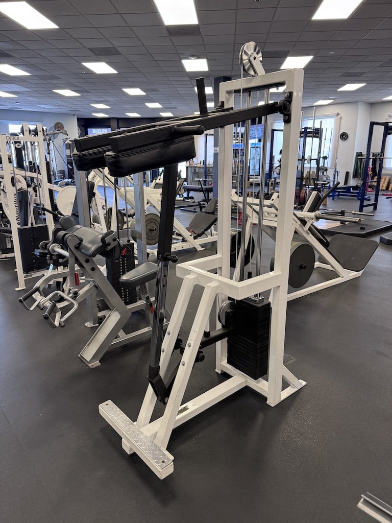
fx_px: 362
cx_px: 196
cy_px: 262
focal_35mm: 24
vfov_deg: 71.6
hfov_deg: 56.8
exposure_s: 1/60
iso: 160
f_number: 1.78
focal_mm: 6.76
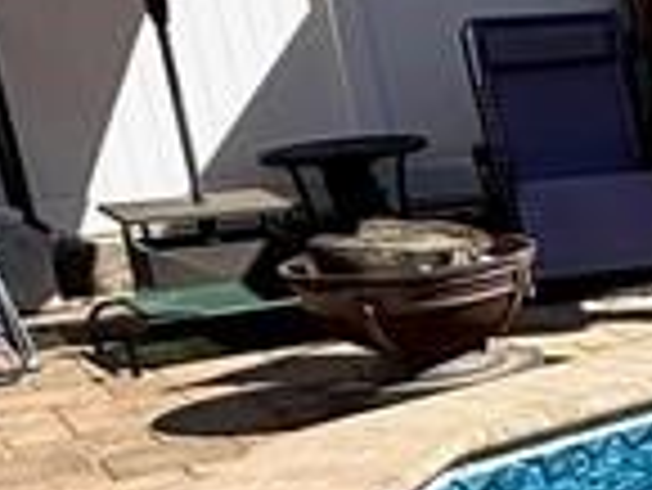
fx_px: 1866
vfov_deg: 14.8
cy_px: 445
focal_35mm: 99
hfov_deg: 13.5
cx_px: 1623
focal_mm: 2.22
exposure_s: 1/1285
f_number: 2.2
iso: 50
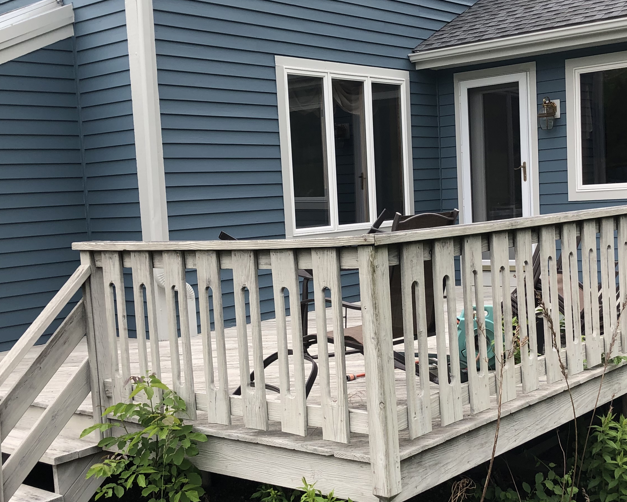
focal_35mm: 49
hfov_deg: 38.0
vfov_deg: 30.8
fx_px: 909
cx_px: 358
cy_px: 285
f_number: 1.8
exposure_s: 1/358
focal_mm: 3.99
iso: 20
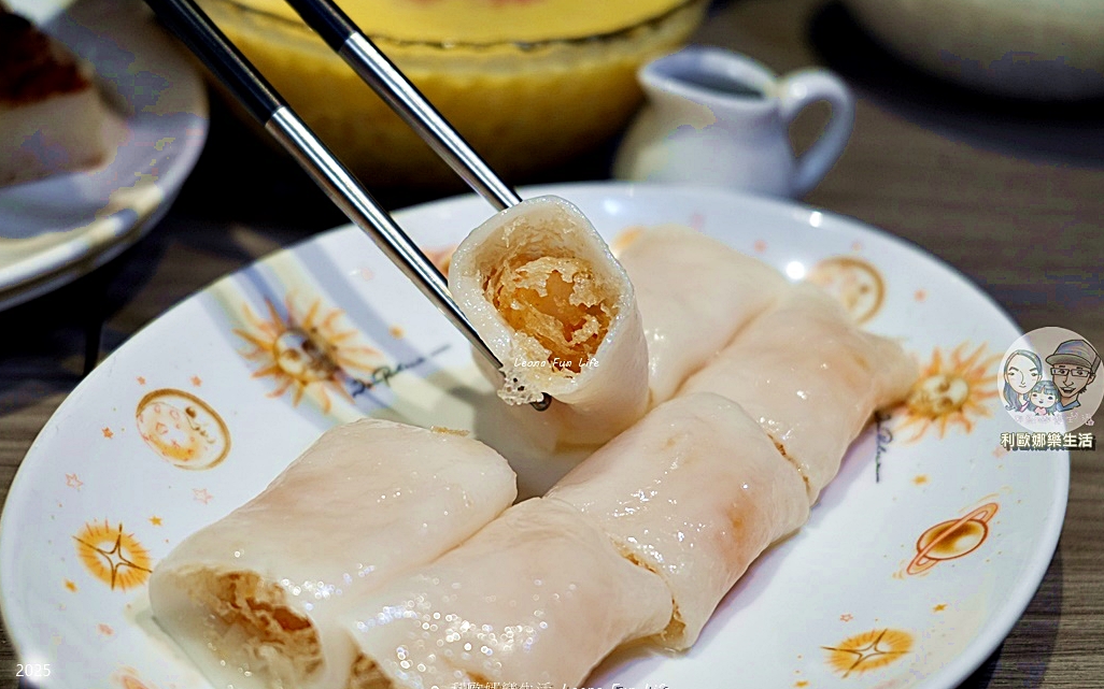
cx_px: 556
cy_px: 364
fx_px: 1865
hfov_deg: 33.0
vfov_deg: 20.9
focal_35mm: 62
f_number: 5.6
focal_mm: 60
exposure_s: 1/160
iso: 640
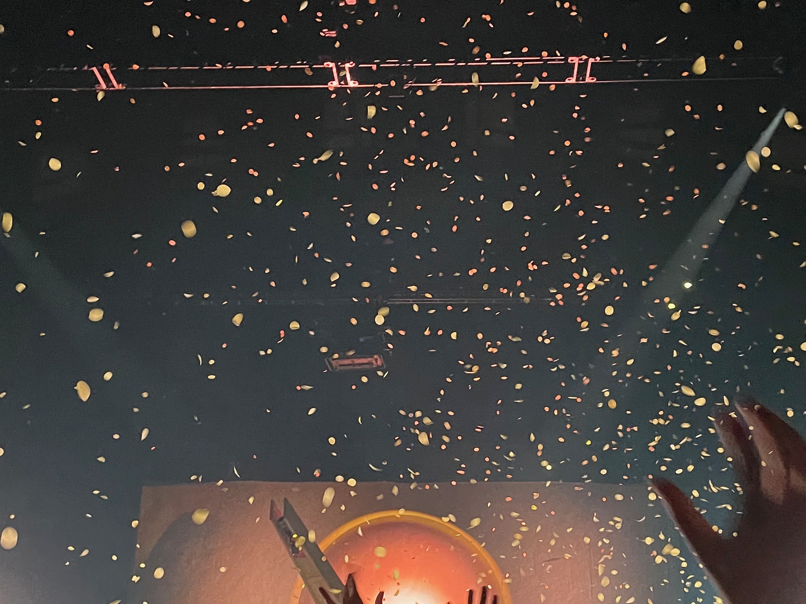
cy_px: 297
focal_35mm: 51
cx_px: 403
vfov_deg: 28.6
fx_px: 1187
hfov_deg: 37.5
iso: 800
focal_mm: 4.2
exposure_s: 1/30
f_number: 1.6
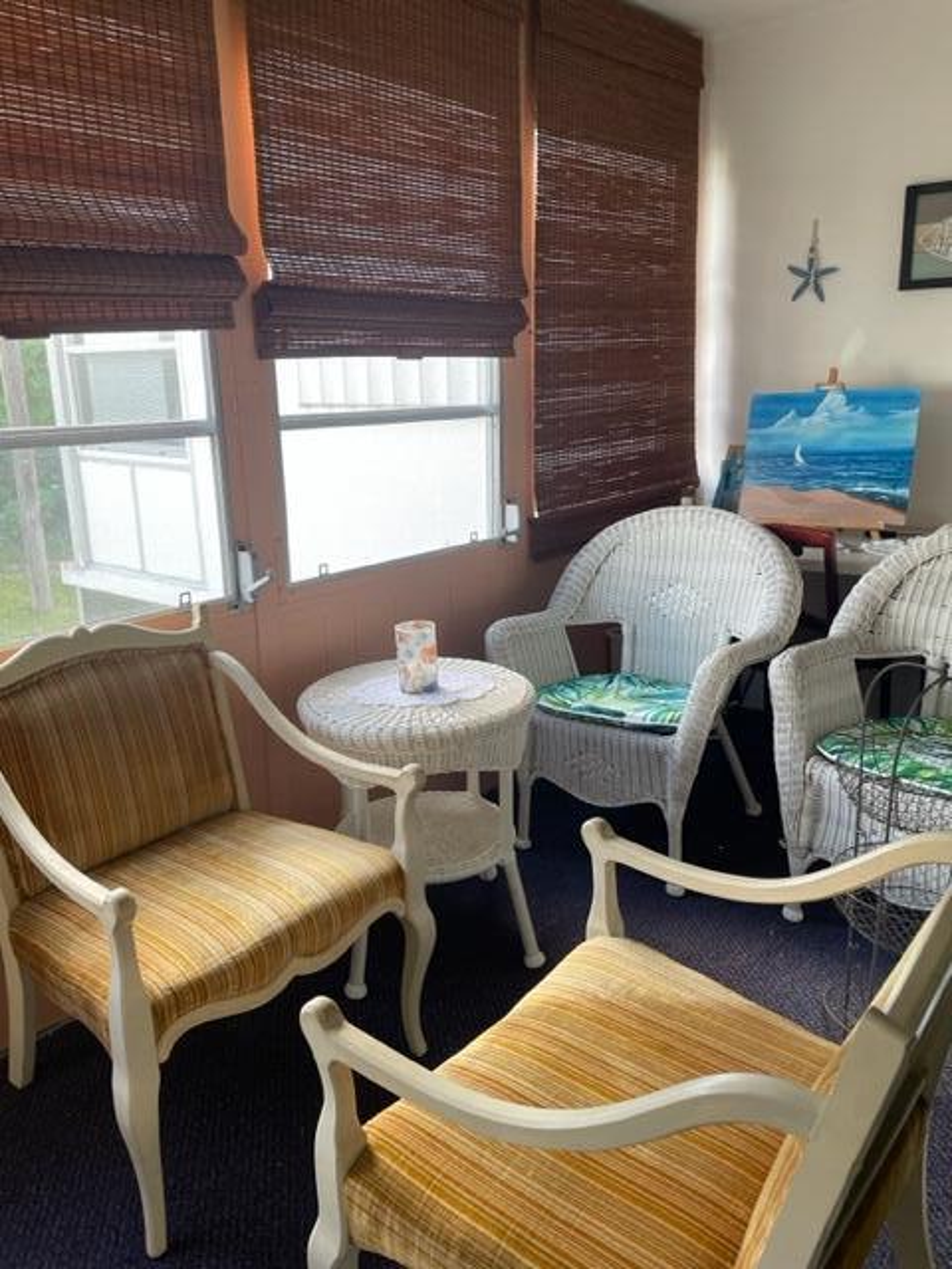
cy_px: 634
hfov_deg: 53.1
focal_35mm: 26
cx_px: 476
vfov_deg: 67.3
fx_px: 953
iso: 125
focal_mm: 4.2
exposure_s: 1/121
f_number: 1.6
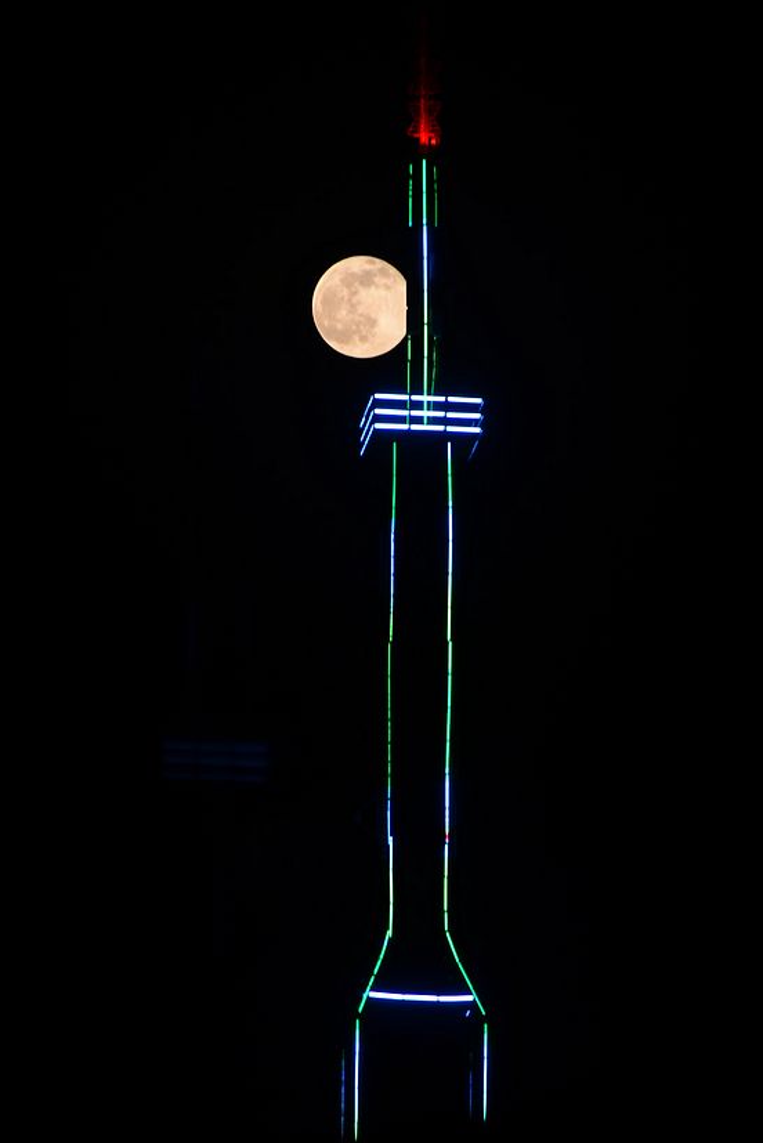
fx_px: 6150
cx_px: 350
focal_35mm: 194
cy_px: 554
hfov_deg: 7.1
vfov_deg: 10.6
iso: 160
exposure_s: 1/6
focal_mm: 105
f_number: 8
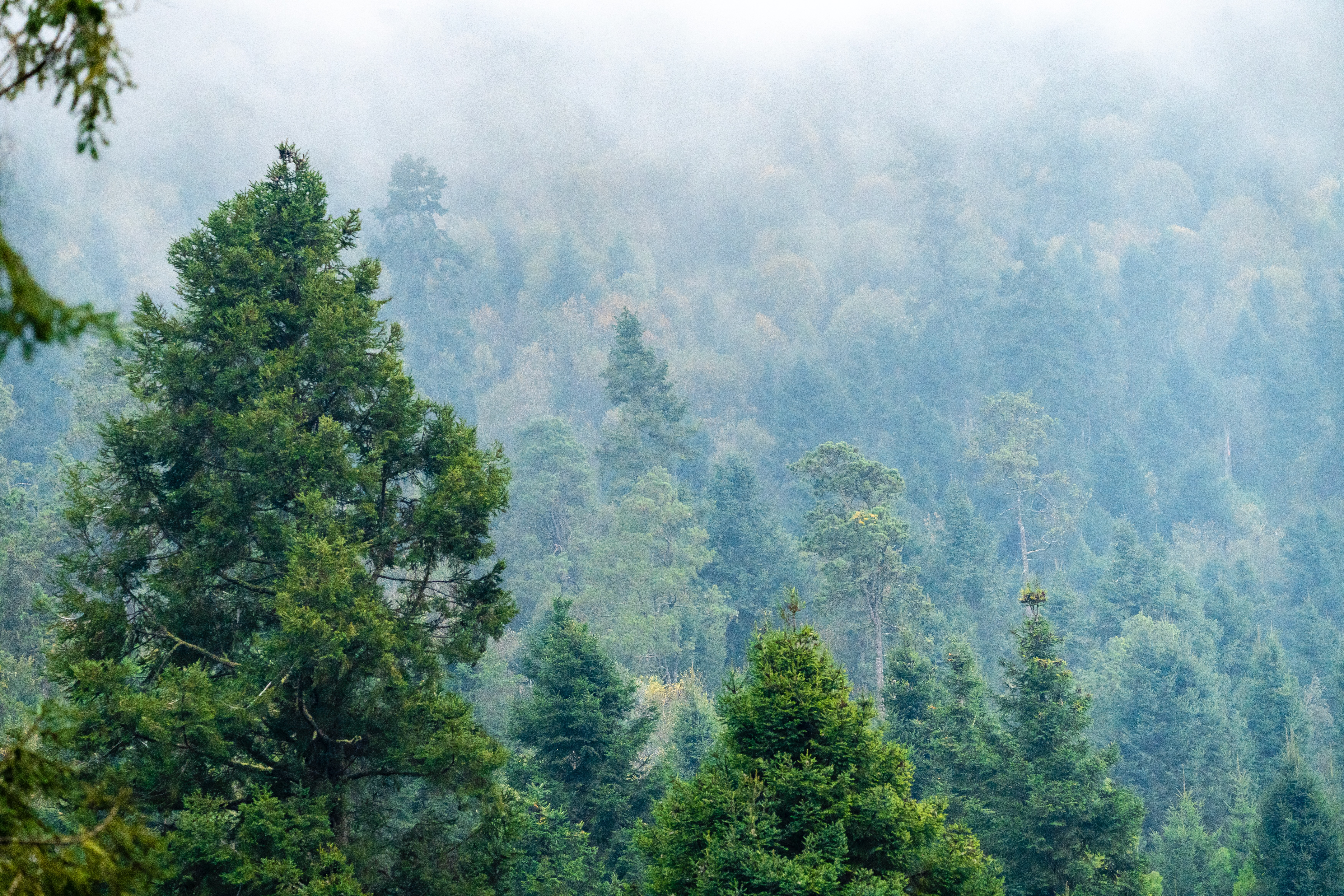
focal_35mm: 226
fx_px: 8437
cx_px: 672
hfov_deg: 9.1
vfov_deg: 6.1
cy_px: 448
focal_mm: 226
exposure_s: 1/4000
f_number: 6.3
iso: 2000
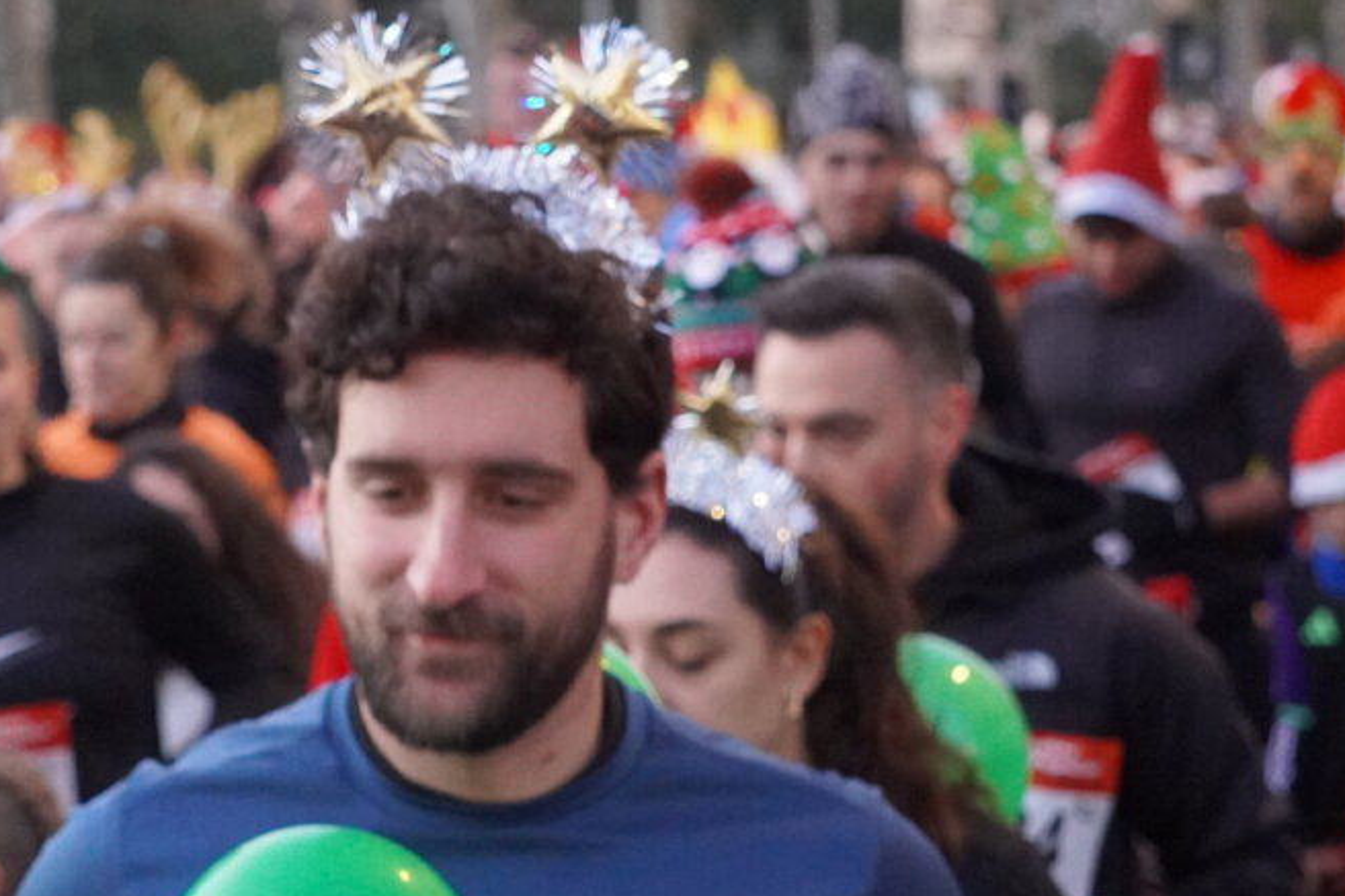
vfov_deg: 8.5
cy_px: 628
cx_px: 451
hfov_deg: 12.7
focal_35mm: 161
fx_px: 6012
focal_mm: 55
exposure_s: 1/125
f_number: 4.5
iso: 6400
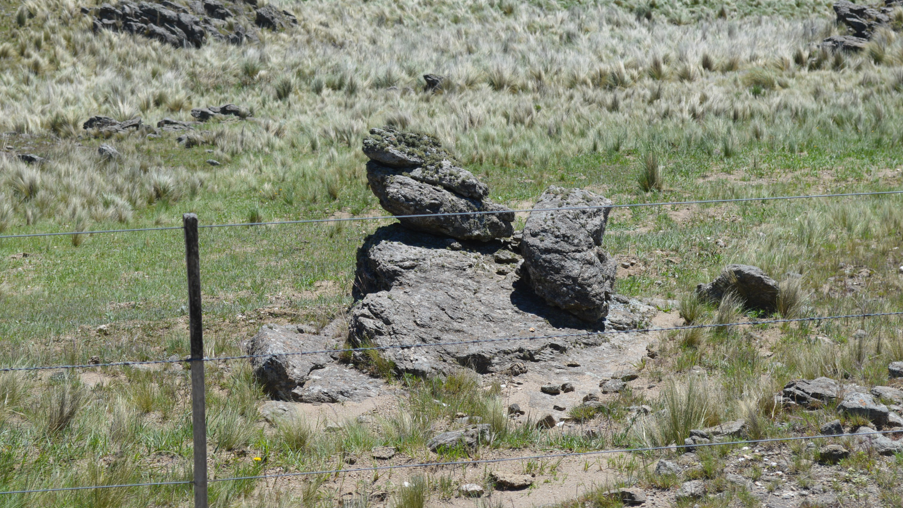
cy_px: 226
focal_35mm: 87
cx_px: 452
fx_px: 2072
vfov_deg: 14.0
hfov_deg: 24.6
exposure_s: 1/250
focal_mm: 55
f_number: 8
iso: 100
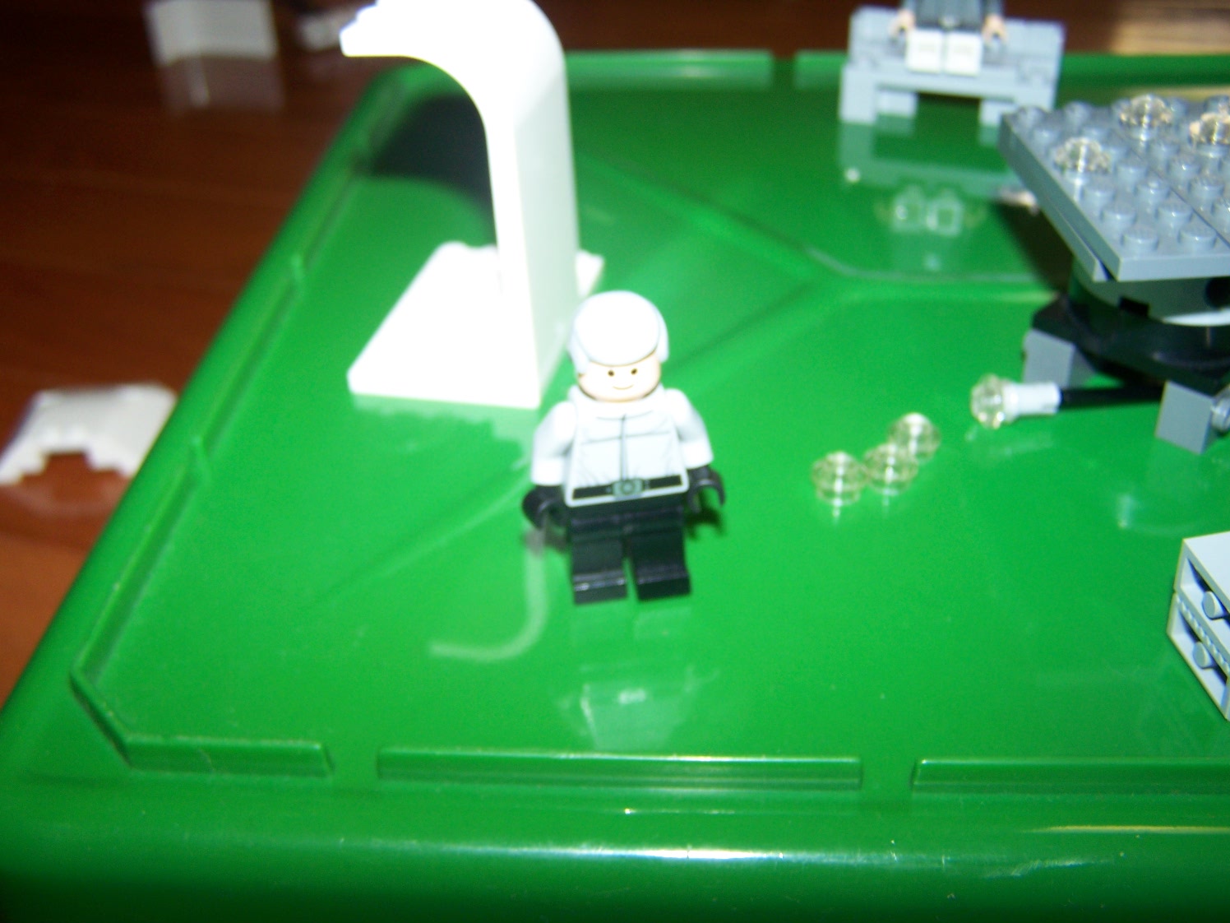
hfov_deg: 49.0
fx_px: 1350
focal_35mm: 38
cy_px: 462
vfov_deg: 37.7
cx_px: 615
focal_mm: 6.3
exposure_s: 1/60
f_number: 2.8
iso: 80
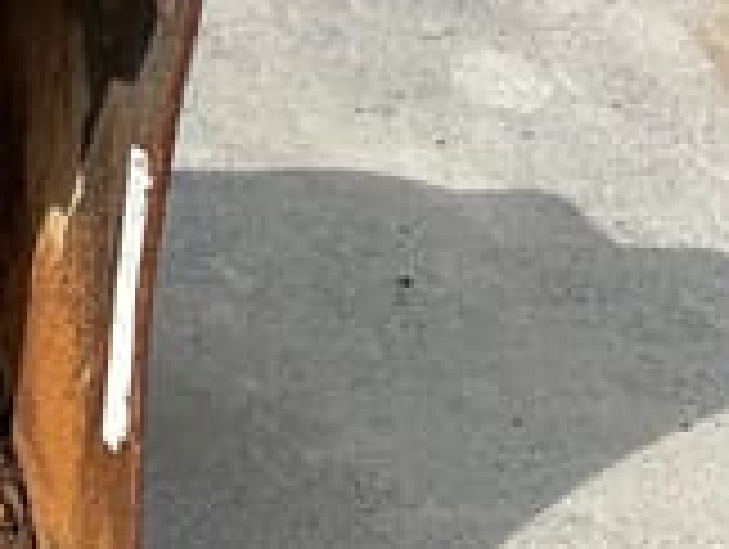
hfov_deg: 22.3
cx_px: -320
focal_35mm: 74
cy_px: 340
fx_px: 1561
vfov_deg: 19.9
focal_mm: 6.86
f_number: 1.78
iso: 80
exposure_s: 1/4016
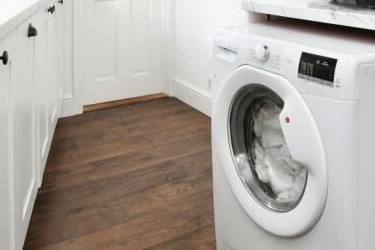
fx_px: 427
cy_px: -32
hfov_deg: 47.4
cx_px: 172
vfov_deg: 29.1
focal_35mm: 41
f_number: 10
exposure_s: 1/125
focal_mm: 15
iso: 800
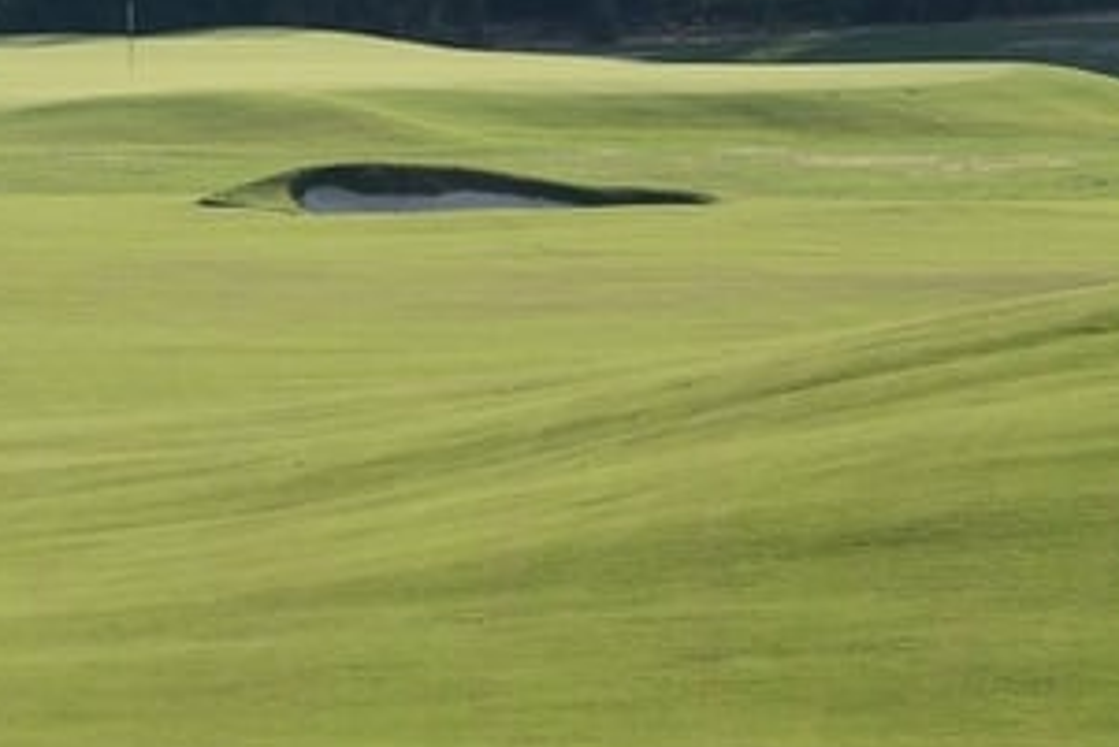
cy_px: -357
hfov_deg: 2.8
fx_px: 22452
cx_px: -561
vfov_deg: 1.9
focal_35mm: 722
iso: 400
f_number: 7.1
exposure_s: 1/1000
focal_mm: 200
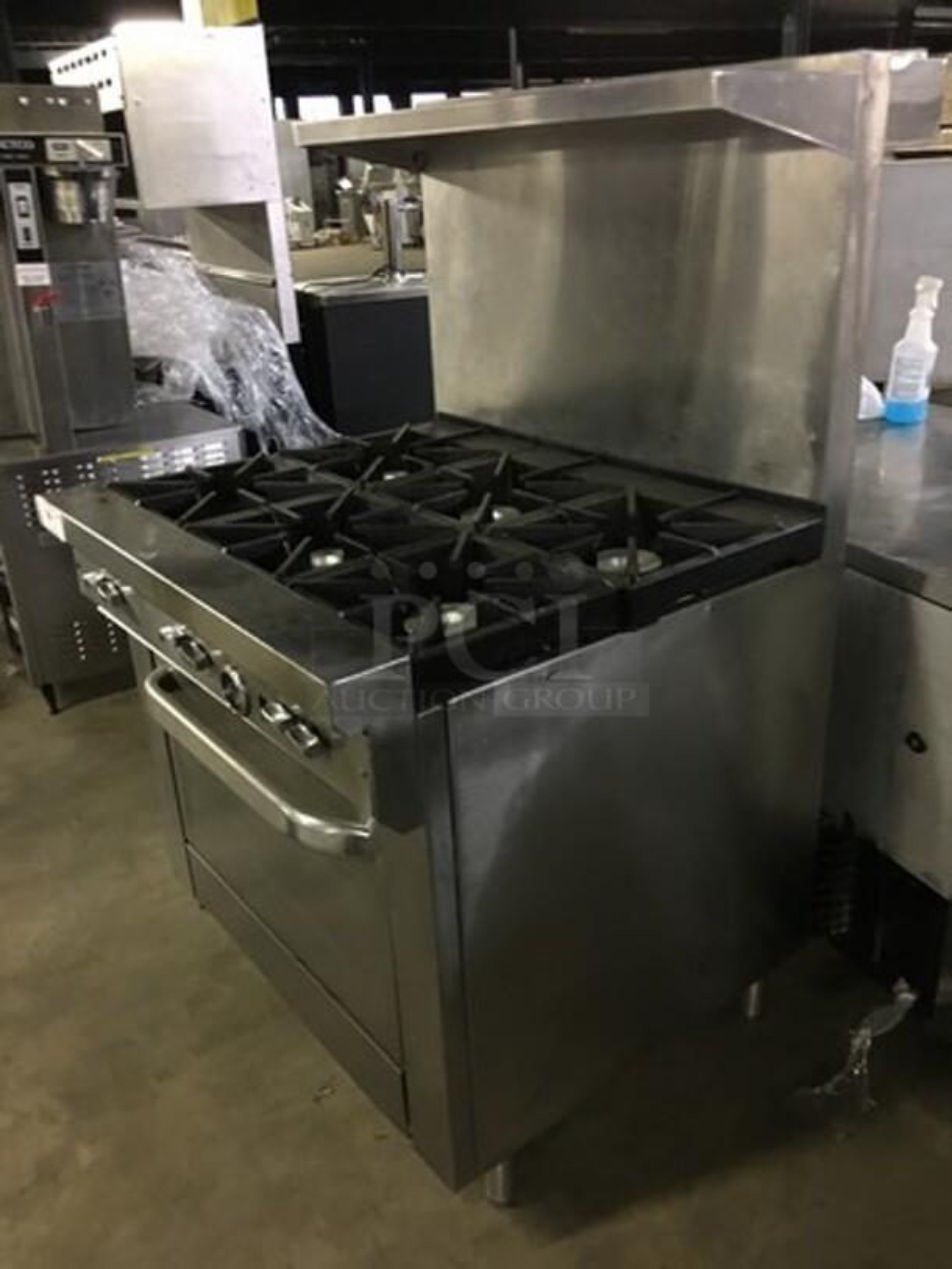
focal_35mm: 29
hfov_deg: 48.2
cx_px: 476
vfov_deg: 61.7
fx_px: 1063
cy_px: 634
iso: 100
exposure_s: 1/4
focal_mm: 4.15
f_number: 2.2
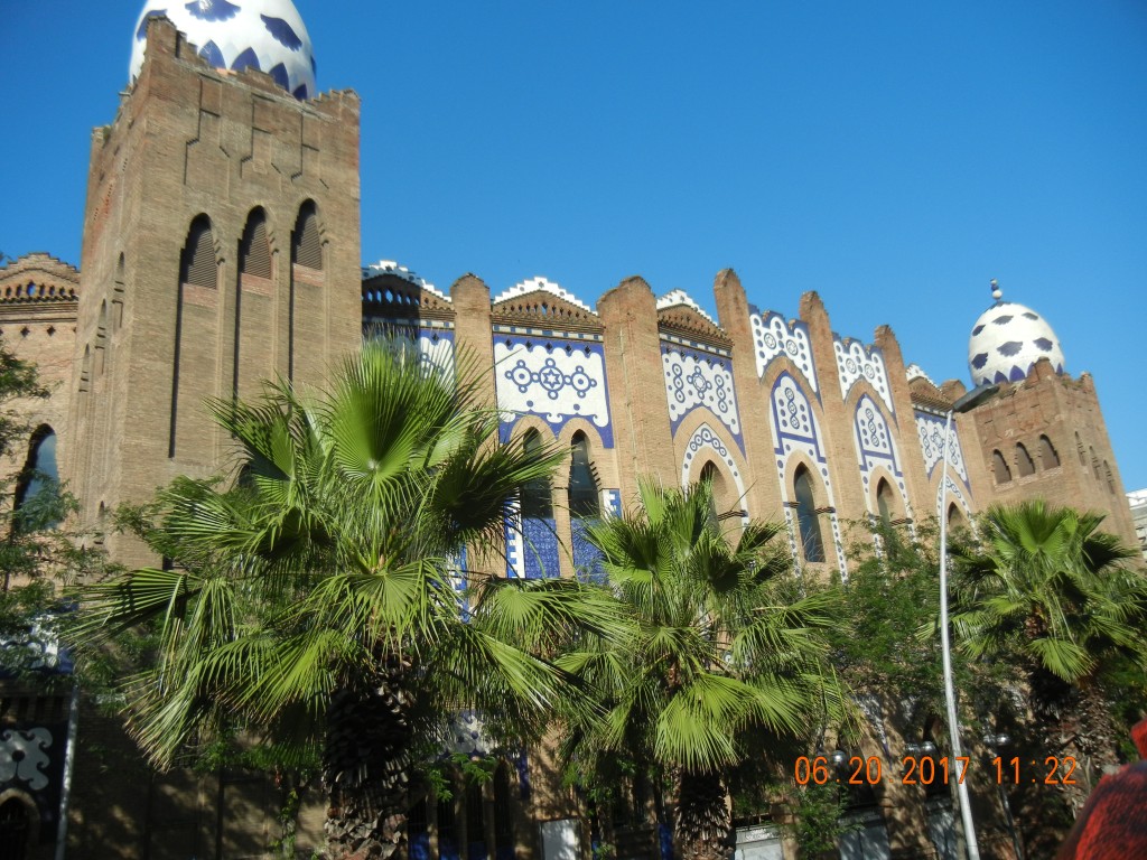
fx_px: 994
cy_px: 430
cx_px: 574
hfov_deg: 60.0
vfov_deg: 46.8
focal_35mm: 30
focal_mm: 5.4
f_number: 7
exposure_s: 1/370
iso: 160
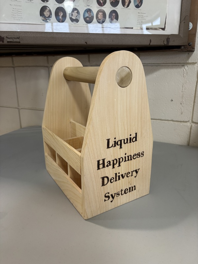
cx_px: 99
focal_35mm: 26
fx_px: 198
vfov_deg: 67.3
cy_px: 132
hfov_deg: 53.1
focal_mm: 5.96
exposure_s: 1/60
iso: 125
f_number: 1.6
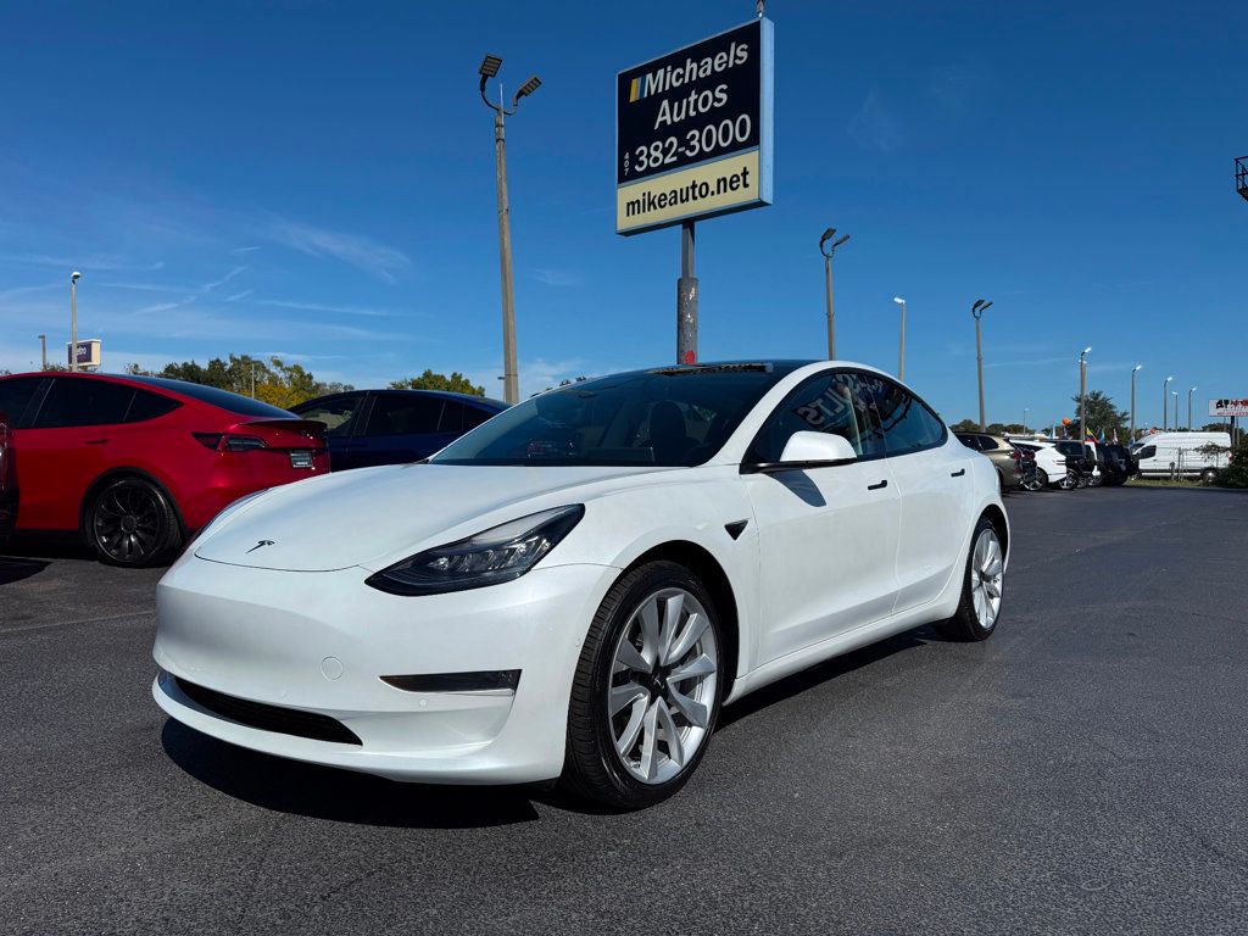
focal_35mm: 24
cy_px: 468
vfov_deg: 56.8
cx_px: 624
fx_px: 865
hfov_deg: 71.6
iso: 80
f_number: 1.78
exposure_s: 1/11905
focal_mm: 6.76
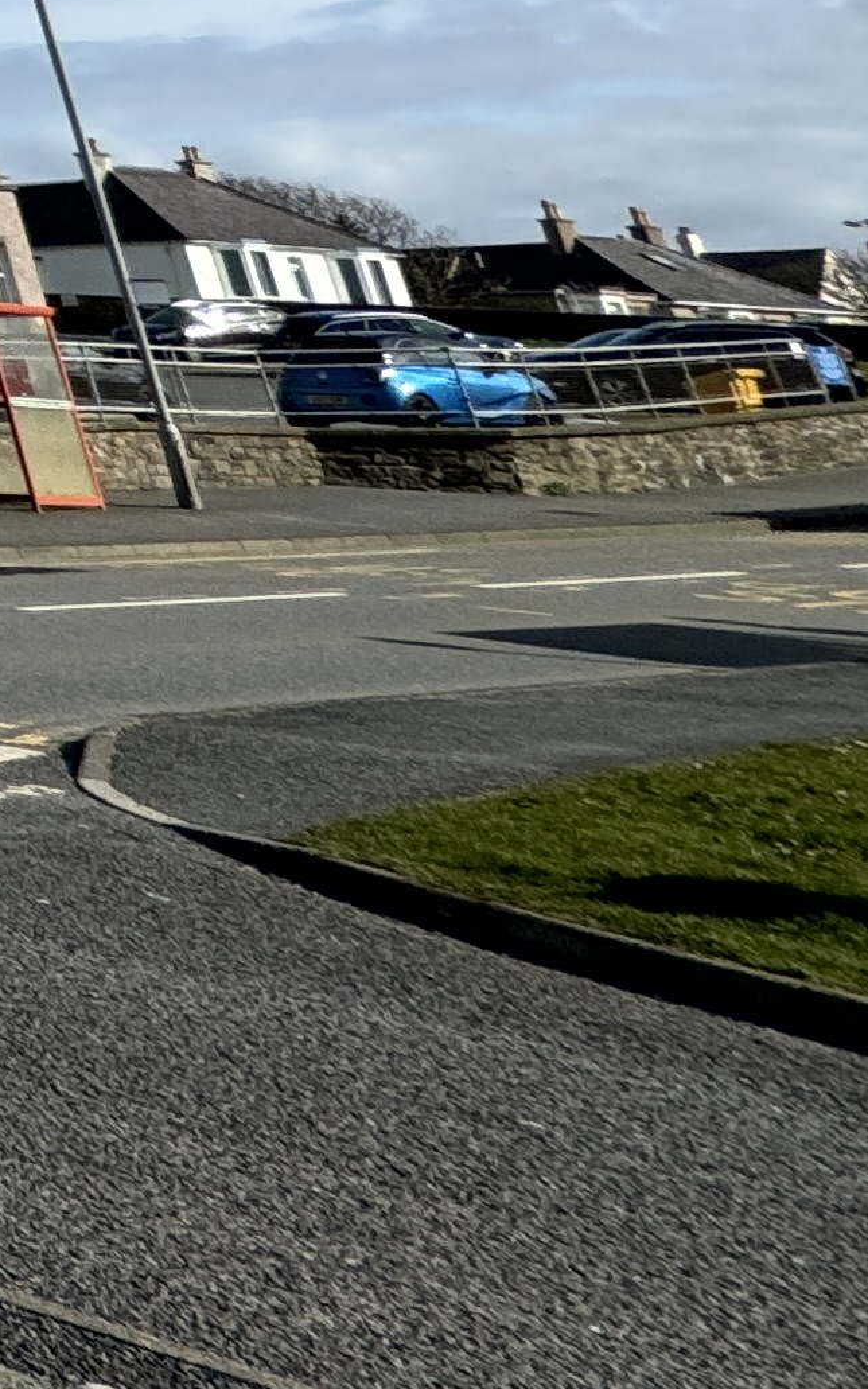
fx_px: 2195
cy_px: -537
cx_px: -1813
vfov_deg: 27.5
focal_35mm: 58
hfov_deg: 11.1
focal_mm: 2.22
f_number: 2.2
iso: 50
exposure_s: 1/2208
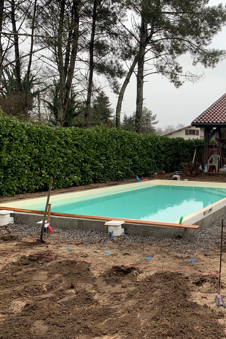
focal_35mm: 37
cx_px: 202
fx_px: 348
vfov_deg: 51.9
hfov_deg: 34.0
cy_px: 173
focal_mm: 4.25
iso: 25
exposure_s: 1/184
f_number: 1.8
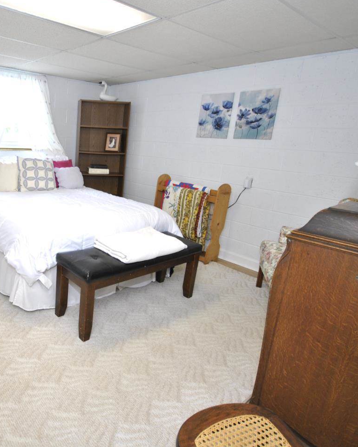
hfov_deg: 58.1
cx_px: 69
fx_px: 291
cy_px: 214
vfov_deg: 75.0
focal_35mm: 22
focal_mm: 10
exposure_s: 1/30
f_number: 4
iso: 320
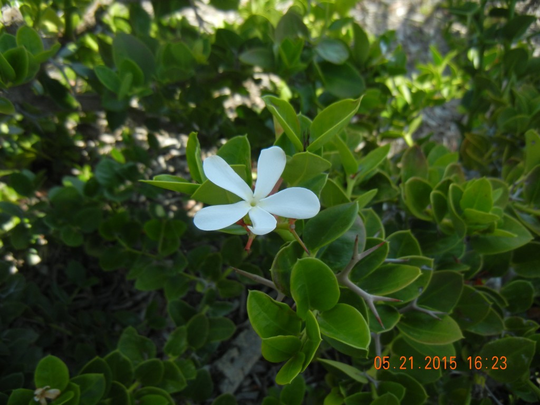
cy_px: 202
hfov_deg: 60.0
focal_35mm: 30
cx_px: 270
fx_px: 468
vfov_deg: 46.8
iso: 160
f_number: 3.5
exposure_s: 1/483
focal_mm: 5.4
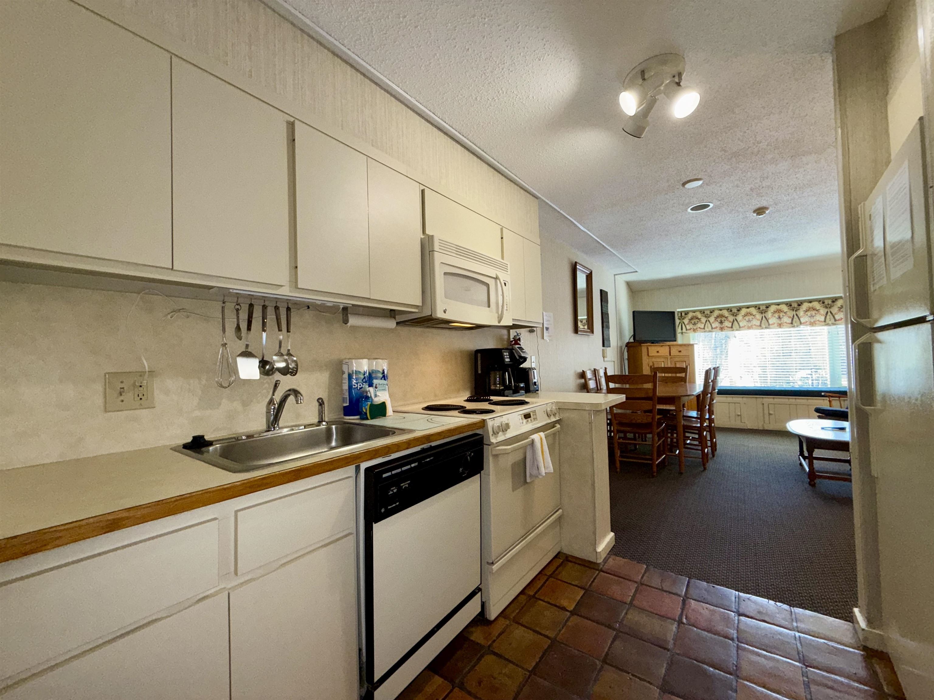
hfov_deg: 102.1
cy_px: 350
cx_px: 467
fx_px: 378
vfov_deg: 85.7
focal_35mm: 14
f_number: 2.2
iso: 100
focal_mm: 2.22
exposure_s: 1/66
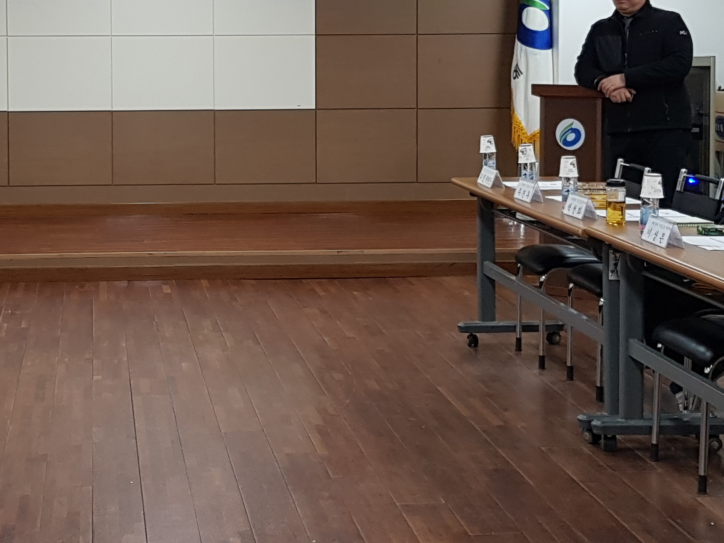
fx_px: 1547
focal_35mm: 74
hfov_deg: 26.2
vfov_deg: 19.7
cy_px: 122
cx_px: 252
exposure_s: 1/60
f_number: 1.7
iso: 100
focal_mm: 4.2
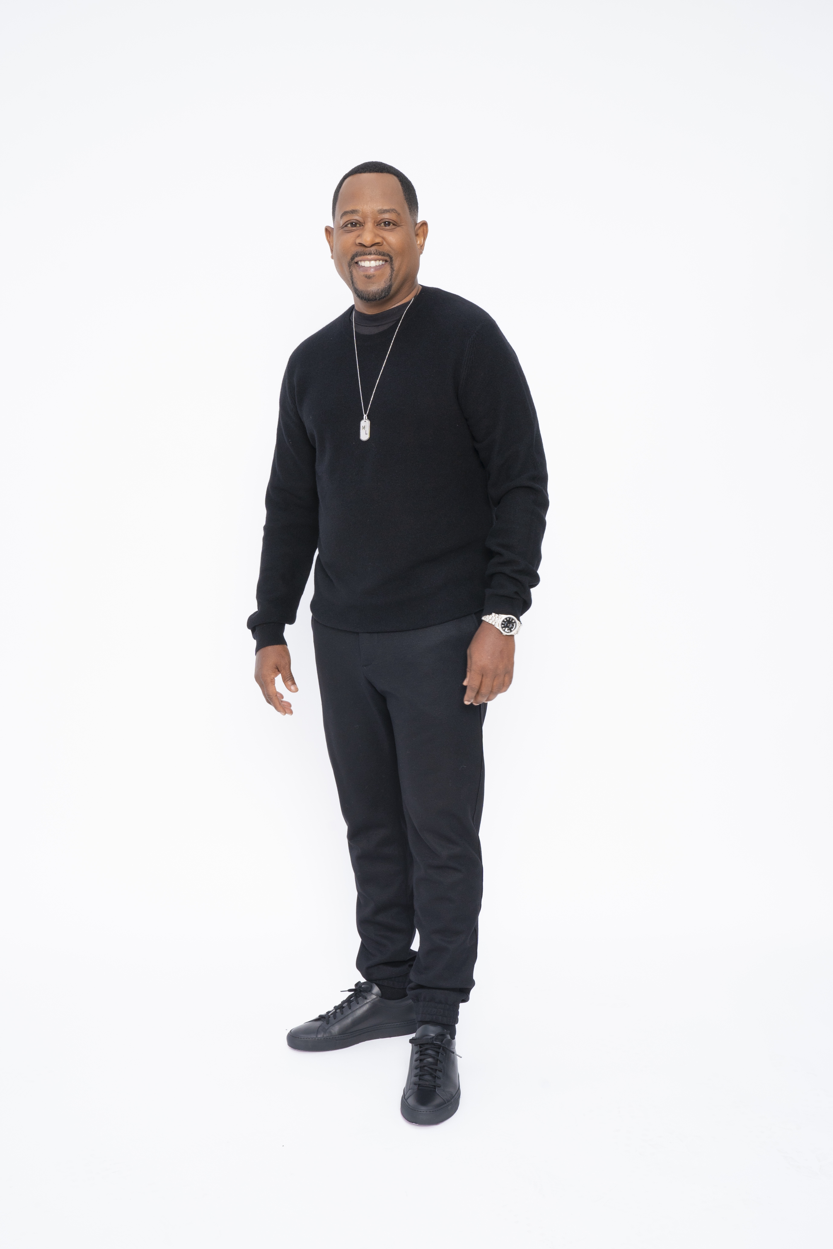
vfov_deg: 45.4
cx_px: 408
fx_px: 1492
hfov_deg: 31.2
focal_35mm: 43
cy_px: 626
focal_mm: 42
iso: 500
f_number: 11
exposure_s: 1/125
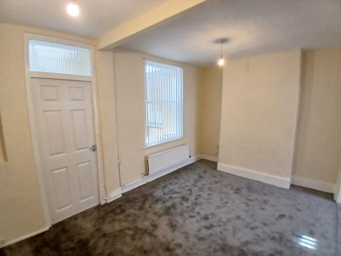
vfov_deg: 74.7
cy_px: 128
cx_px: 170
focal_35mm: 17
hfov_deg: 91.0
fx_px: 167
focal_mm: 1.4
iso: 250
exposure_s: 1/33.3
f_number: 2.2
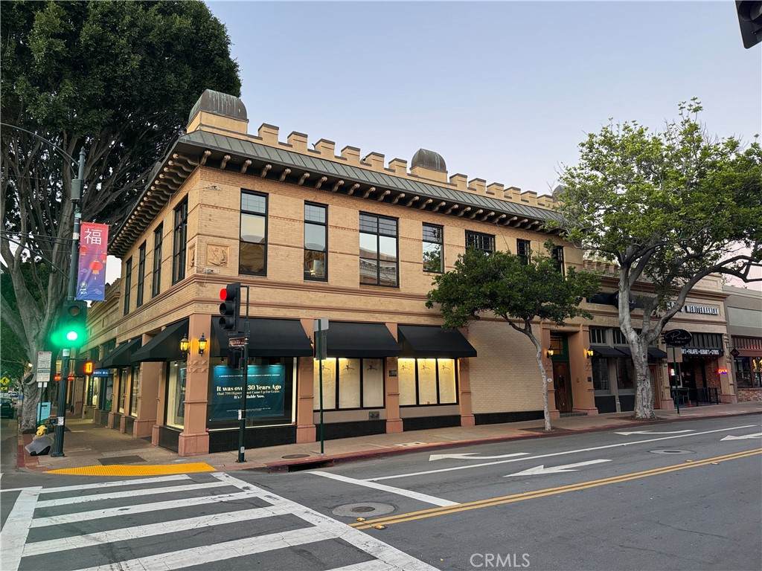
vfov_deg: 56.8
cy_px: 286
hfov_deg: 71.6
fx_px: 528
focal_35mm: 24
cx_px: 381
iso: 250
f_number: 1.78
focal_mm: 6.76
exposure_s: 1/60
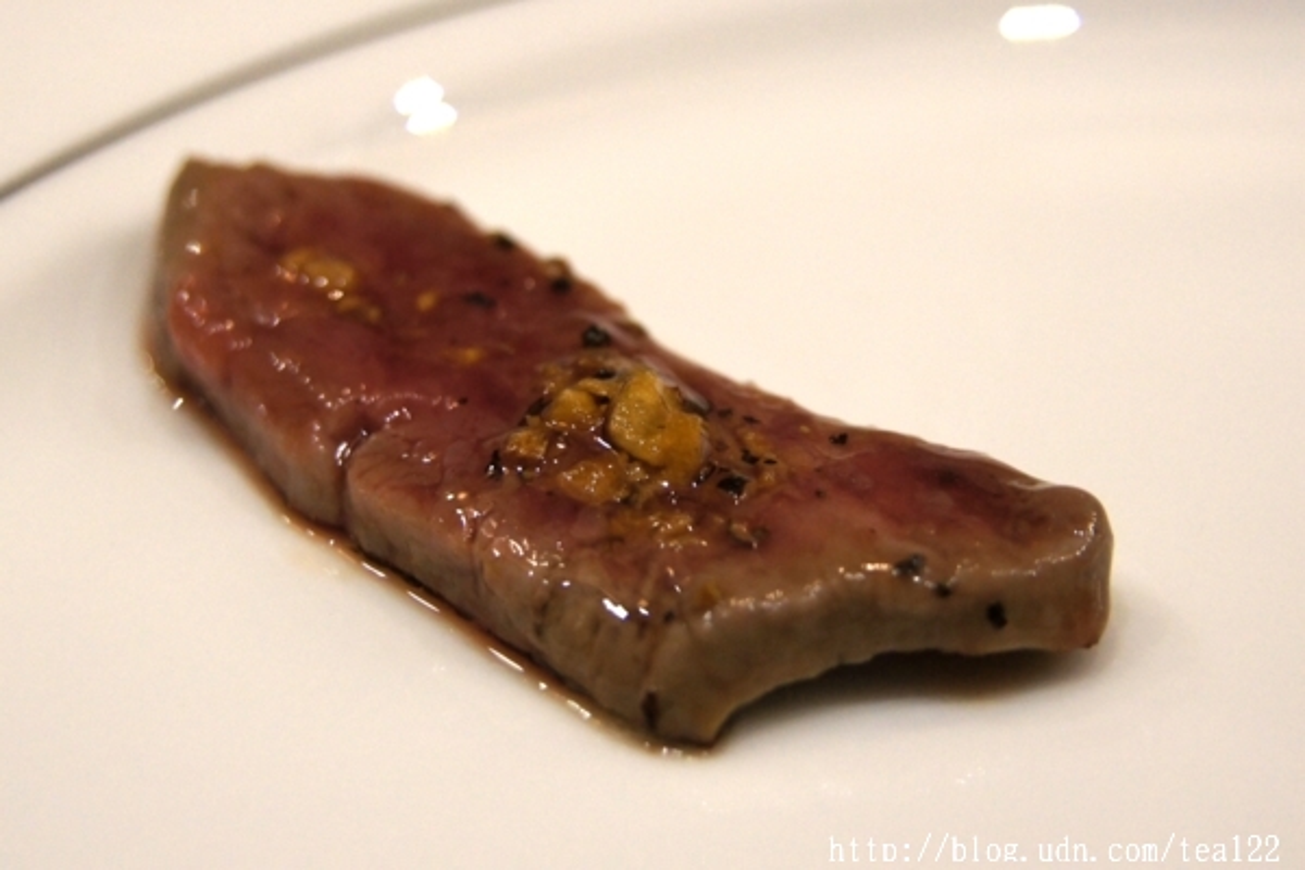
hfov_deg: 24.2
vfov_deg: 16.3
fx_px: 3045
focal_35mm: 84
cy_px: 435
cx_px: 652
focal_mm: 56
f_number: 5.6
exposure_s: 1/100
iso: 800
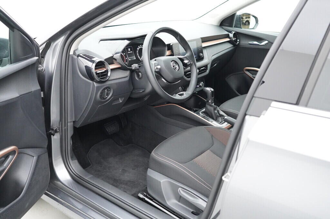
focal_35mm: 36
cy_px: 110
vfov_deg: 36.8
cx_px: 165
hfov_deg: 53.2
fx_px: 330
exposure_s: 1/320
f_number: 2.8
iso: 2500
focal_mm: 24
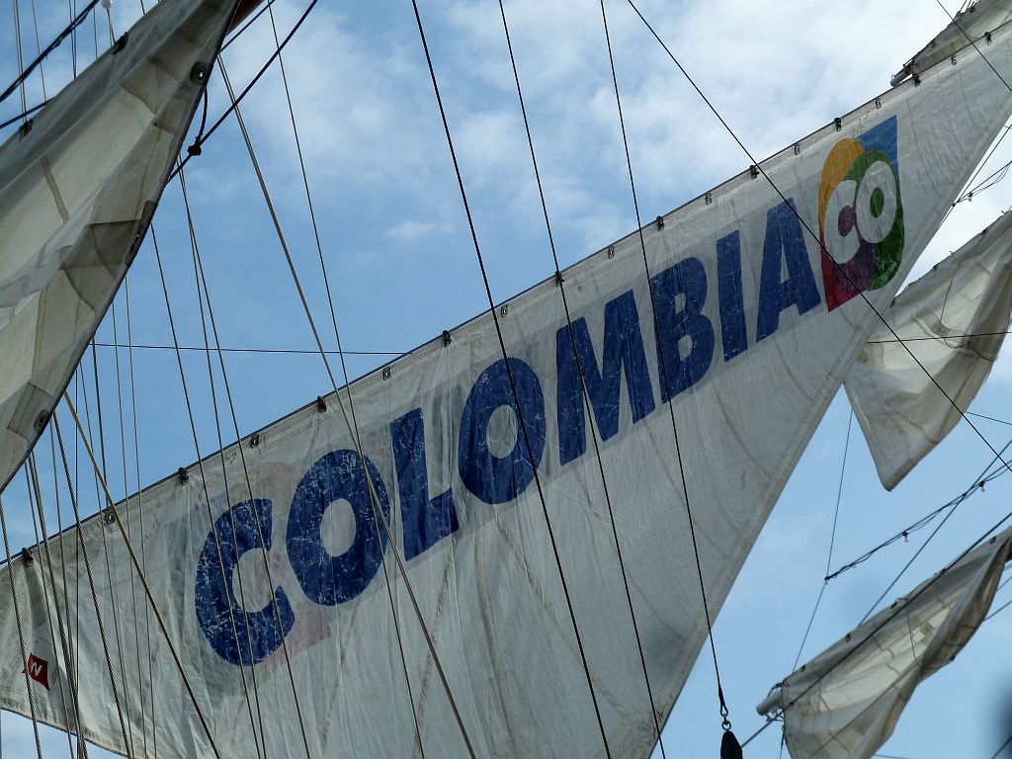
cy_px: 380
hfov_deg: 18.9
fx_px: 3040
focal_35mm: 104
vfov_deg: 14.2
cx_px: 506
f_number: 5
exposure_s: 1/500
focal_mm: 17
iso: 80
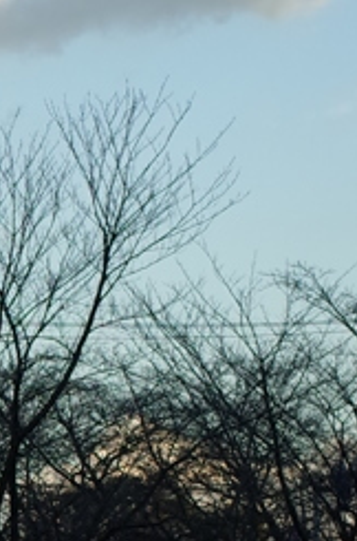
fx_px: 2648
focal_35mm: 177
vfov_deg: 11.3
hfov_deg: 7.0
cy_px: 729
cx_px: -672
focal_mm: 18.3
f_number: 4
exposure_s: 1/250
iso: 100
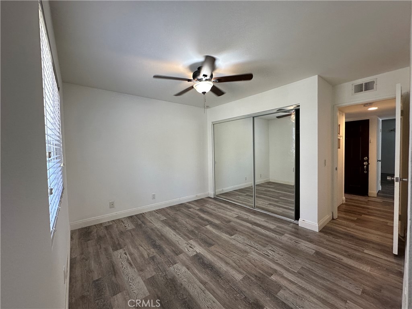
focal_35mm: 14
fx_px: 167
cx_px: 206
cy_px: 154
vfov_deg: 85.7
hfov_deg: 102.1
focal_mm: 2.22
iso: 200
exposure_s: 1/120
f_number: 2.2
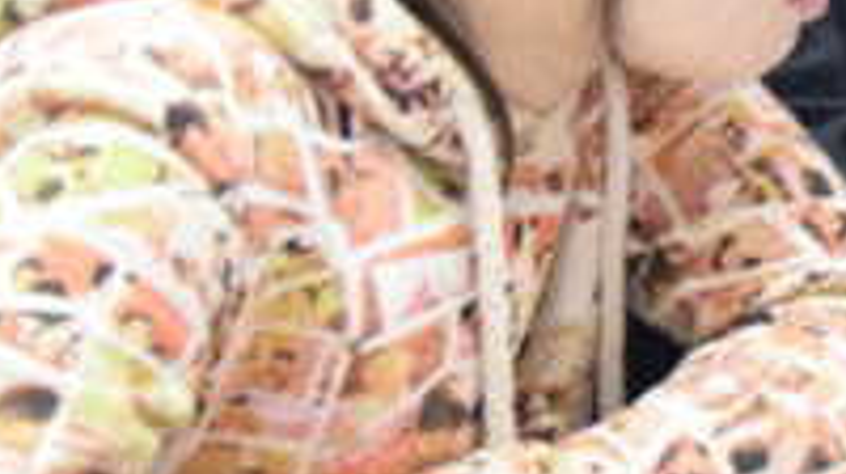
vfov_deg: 7.0
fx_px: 3832
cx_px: 1252
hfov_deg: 12.0
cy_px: -2
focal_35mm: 171
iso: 1000
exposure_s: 1/3
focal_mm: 32
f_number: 4.2
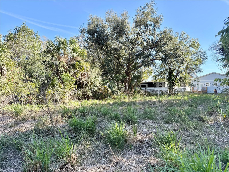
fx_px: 159
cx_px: 114
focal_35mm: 24
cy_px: 86
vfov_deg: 56.8
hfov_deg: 71.6
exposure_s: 1/1075
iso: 100
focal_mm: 6.76
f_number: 1.78
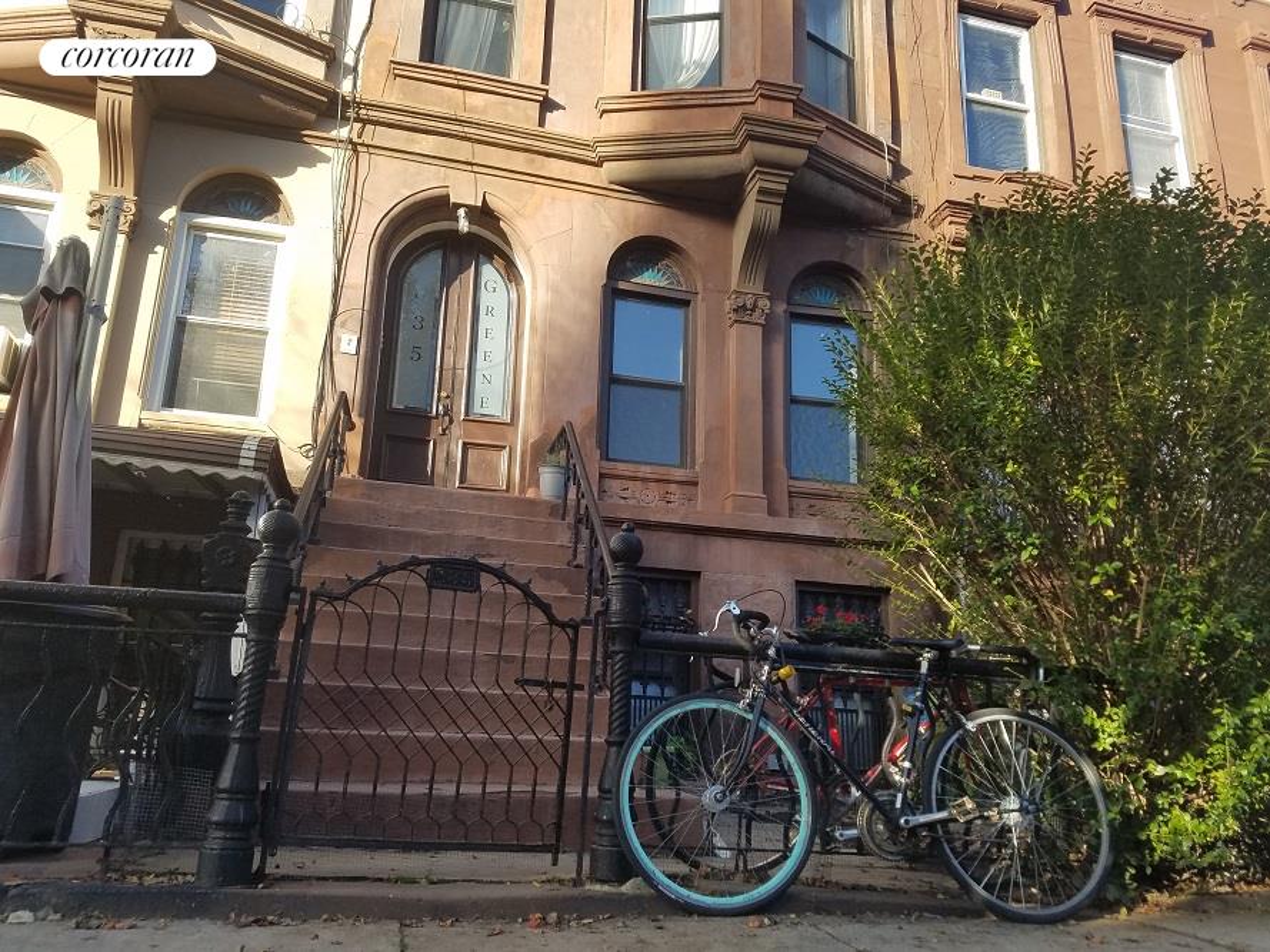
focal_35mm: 26
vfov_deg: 53.1
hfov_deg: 67.3
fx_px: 954
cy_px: 476
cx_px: 635
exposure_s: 1/490
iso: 50
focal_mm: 4.2
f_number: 1.7
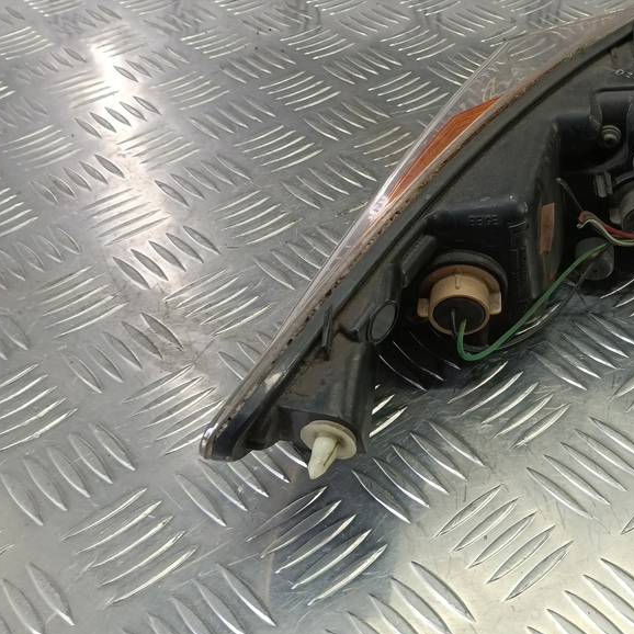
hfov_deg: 42.8
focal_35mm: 36
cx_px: 552
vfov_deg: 45.6
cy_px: 228
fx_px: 746
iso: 114
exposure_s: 1/50
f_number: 1.6
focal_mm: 4.11
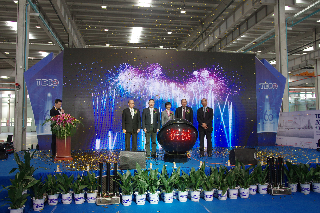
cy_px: 106
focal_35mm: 31
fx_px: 276
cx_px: 160
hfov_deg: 60.3
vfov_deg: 42.3
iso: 500
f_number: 2.5
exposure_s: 1/320
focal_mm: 21
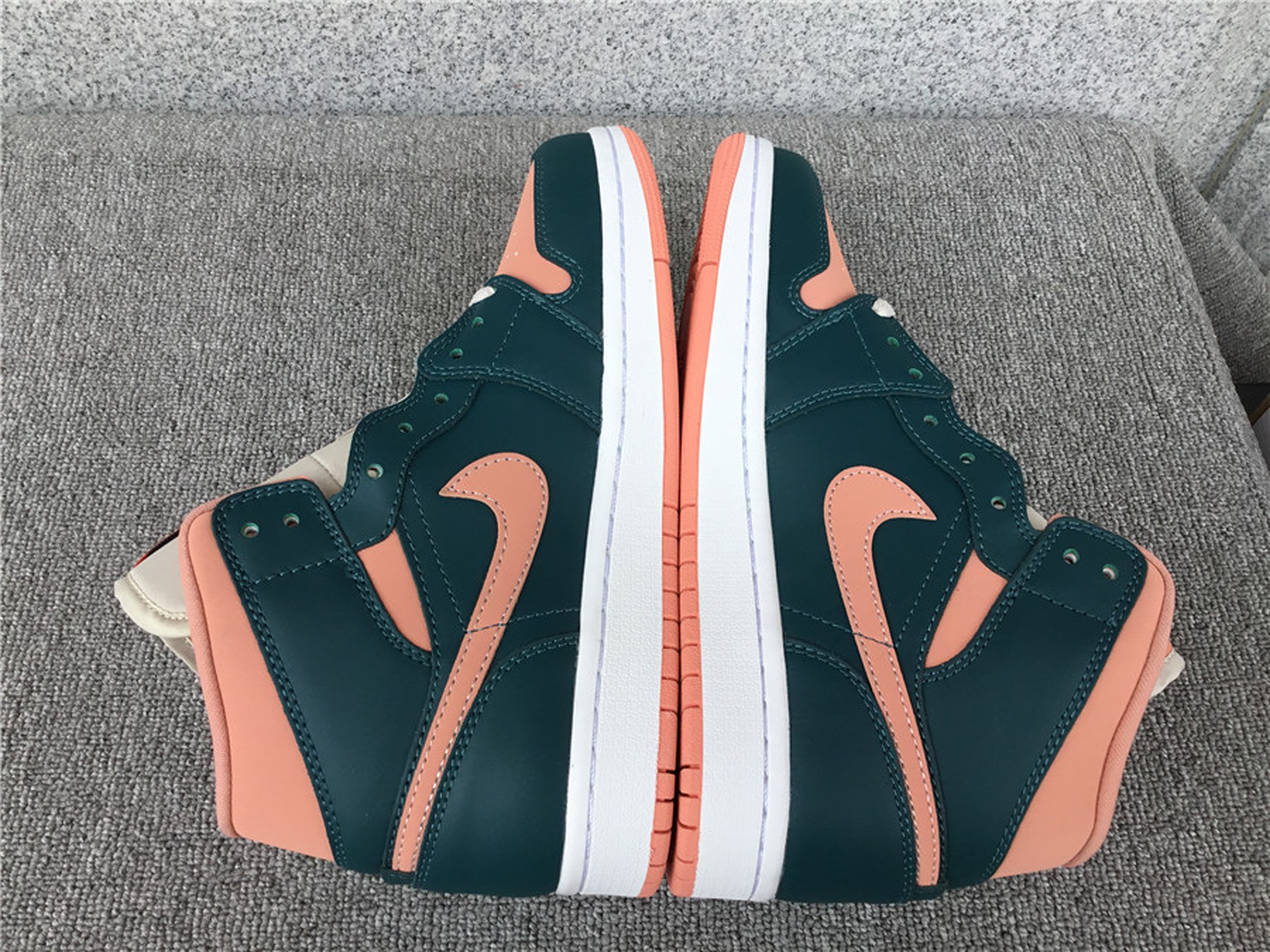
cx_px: 635
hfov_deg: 58.4
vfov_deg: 45.4
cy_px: 476
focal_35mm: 31
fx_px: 1137
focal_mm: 3.3
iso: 25
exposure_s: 1/334
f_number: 2.4
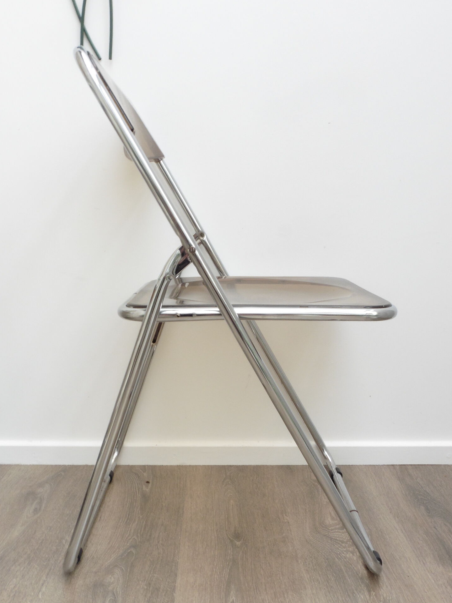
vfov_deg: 56.8
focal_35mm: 32
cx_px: 223
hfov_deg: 44.2
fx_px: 557
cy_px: 321
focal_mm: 5.4
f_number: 7.1
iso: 160
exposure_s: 1/15
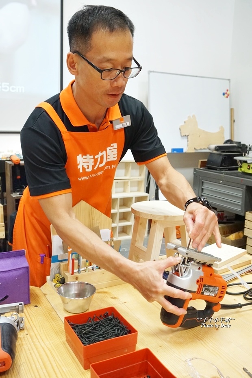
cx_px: 126
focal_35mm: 36
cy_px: 189
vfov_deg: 53.1
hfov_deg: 36.9
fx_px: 378
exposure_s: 1/60
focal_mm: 24
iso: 1250
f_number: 5.6
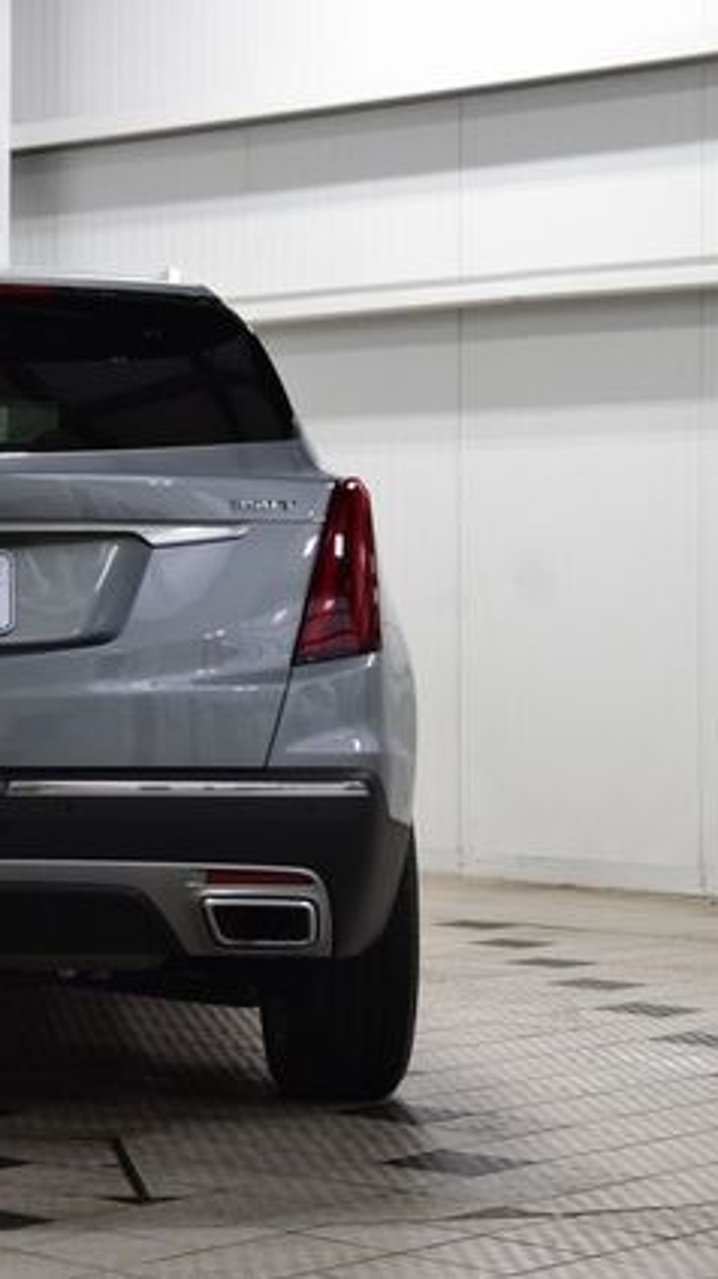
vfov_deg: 22.5
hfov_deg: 12.5
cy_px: 638
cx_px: -75
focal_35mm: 95
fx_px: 3221
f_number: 6.3
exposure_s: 1/60
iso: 1600
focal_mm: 40
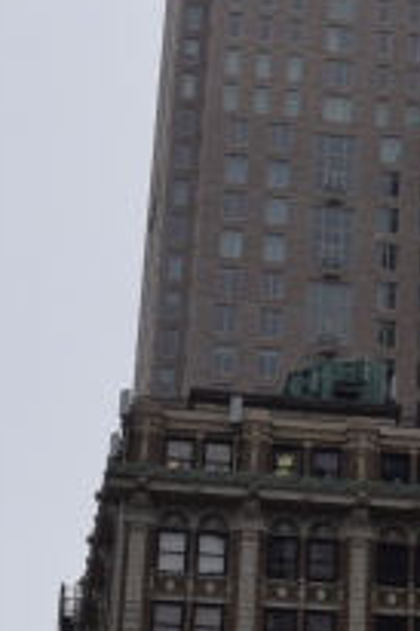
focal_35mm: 164
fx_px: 2875
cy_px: 135
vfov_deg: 12.5
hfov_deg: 7.8
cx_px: 975
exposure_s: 1/320
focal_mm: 22
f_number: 9
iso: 200
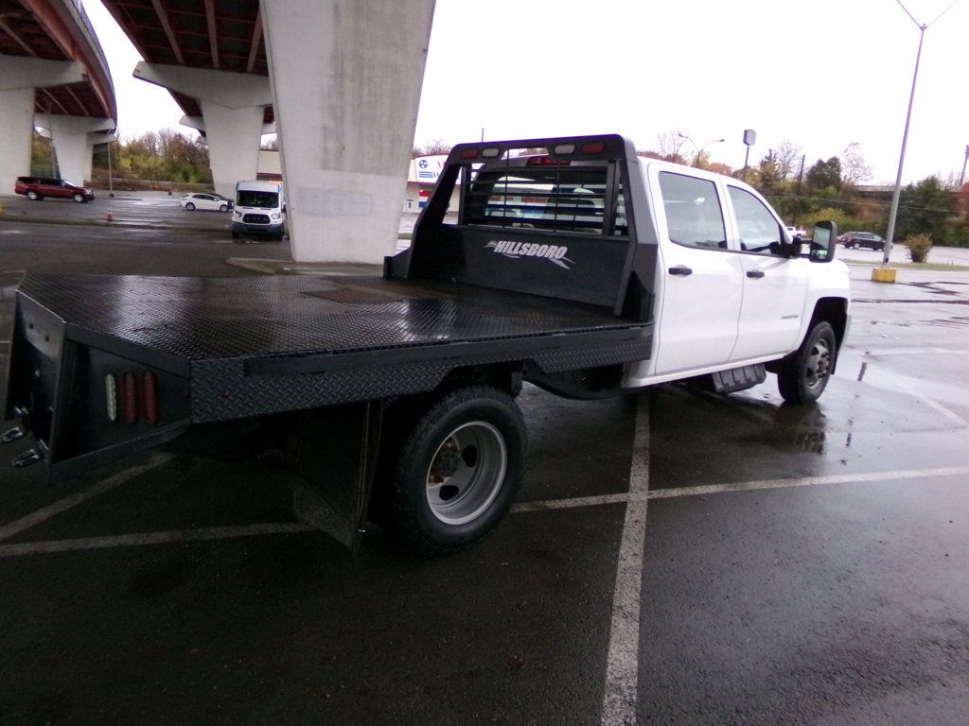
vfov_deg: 56.8
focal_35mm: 24
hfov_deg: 71.6
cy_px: 363
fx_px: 672
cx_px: 484
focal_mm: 4.3
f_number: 3.7
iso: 800
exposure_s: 1/60
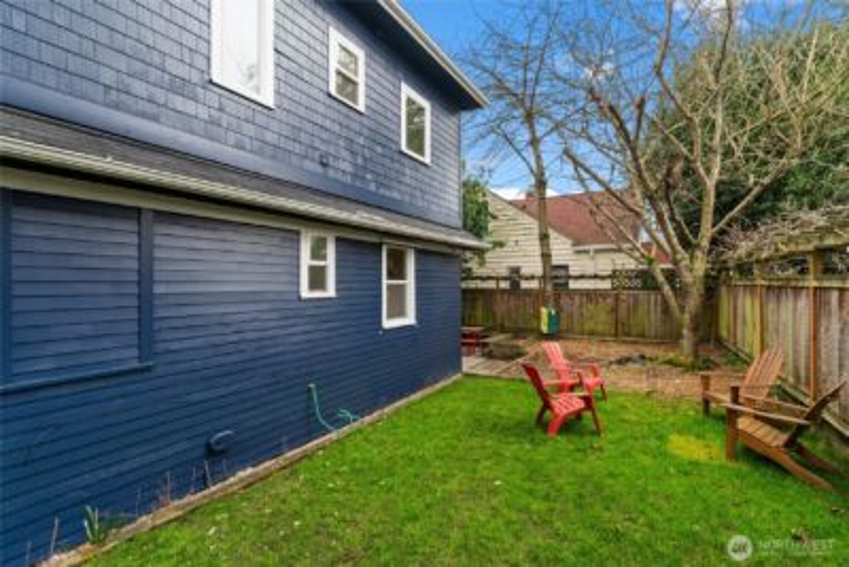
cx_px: 424
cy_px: 284
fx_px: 377
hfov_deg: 96.7
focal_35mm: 16
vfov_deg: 73.8
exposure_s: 1/40
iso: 640
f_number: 9
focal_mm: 16
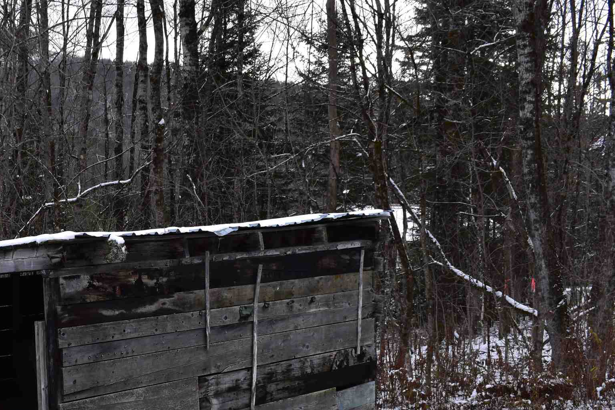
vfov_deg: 19.6
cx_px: 29
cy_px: 320
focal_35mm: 69
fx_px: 1179
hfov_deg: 27.8
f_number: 10
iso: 400
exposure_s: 1/200
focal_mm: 23
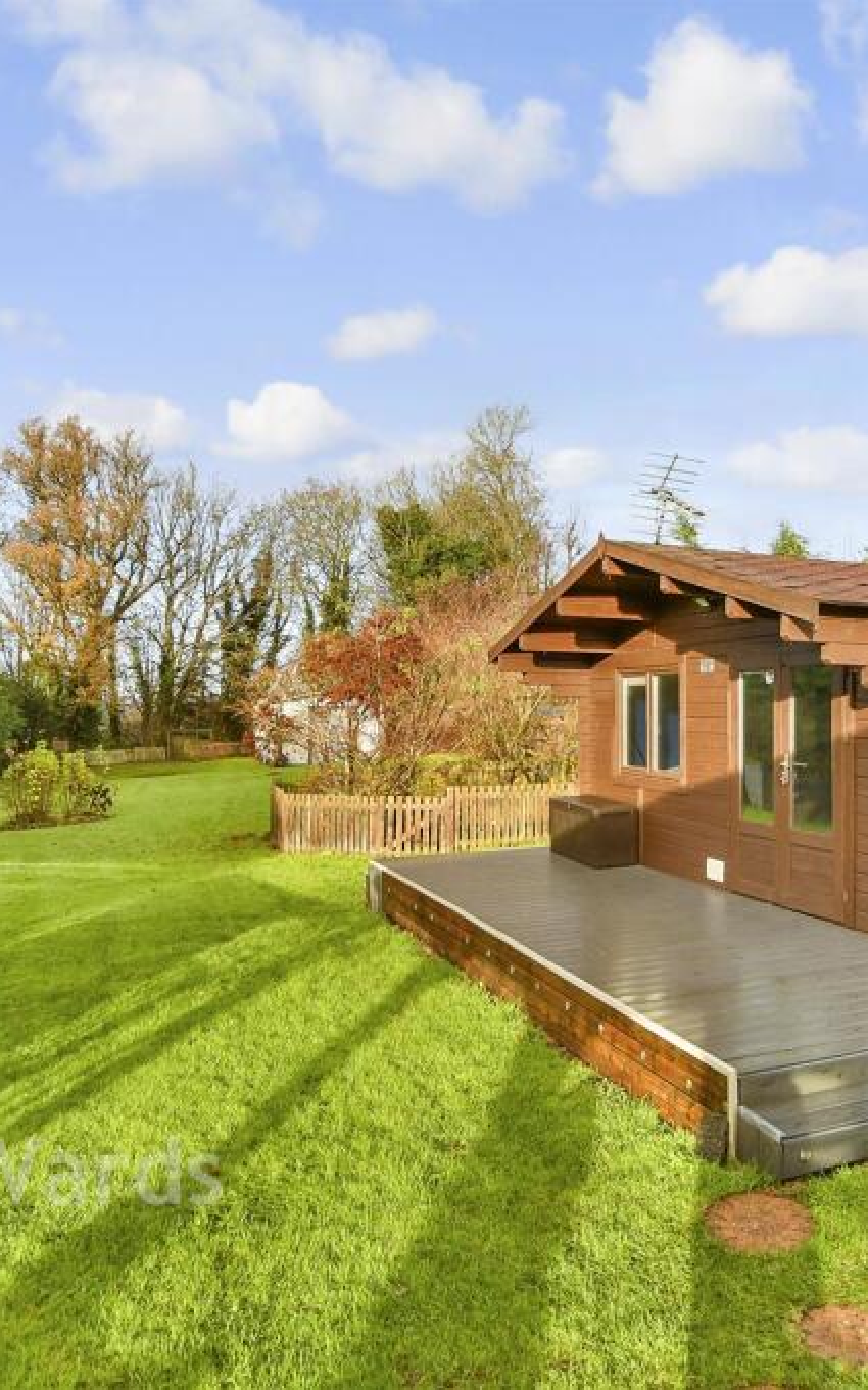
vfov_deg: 77.2
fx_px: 871
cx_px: 547
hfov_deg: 52.3
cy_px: 695
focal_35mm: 23
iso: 640
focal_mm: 10
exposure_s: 1/250
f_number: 8
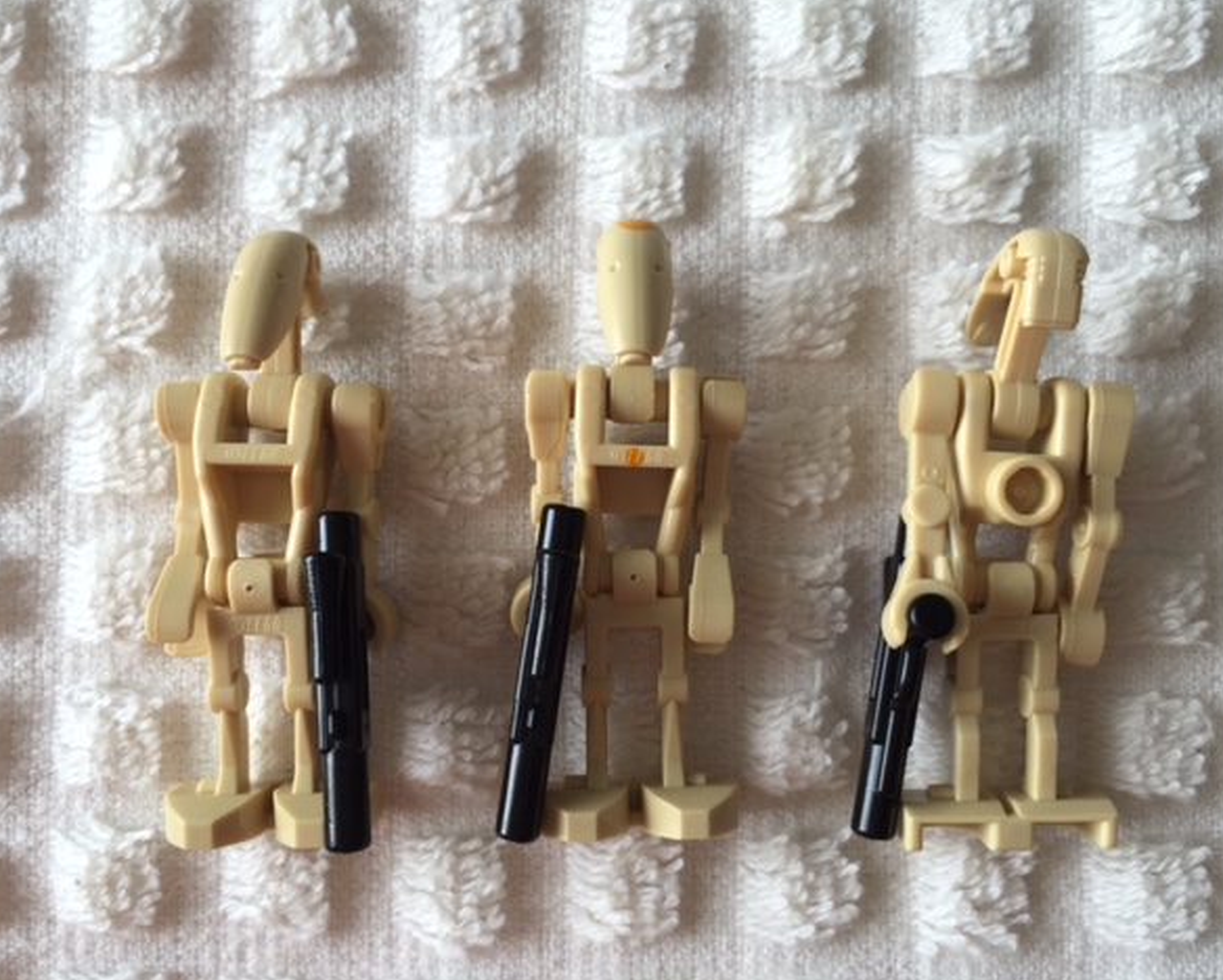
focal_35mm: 31
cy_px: 490
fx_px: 1123
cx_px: 630
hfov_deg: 57.1
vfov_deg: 47.2
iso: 32
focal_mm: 4.15
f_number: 2.2
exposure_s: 1/60
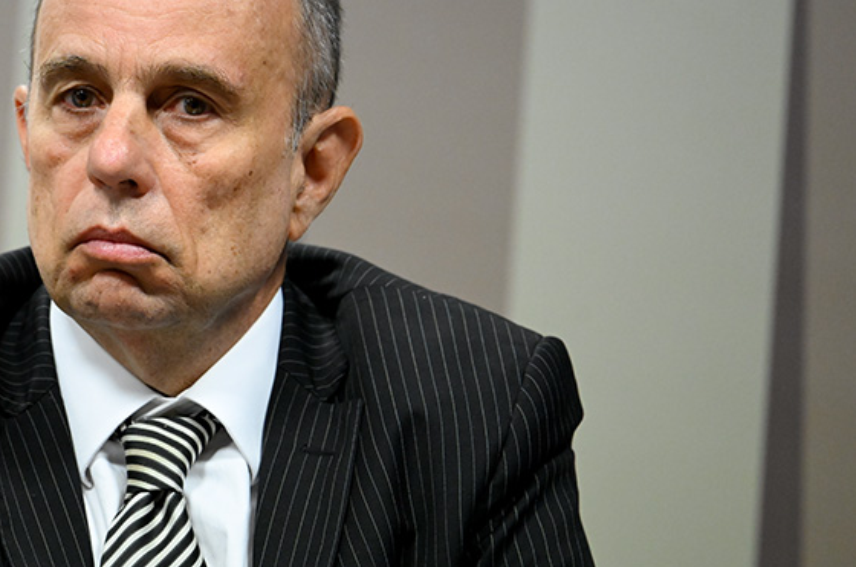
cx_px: 202
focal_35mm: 614
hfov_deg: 3.4
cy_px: 252
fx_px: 14570
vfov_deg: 2.2
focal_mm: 400
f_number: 4.5
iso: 5000
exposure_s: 1/200
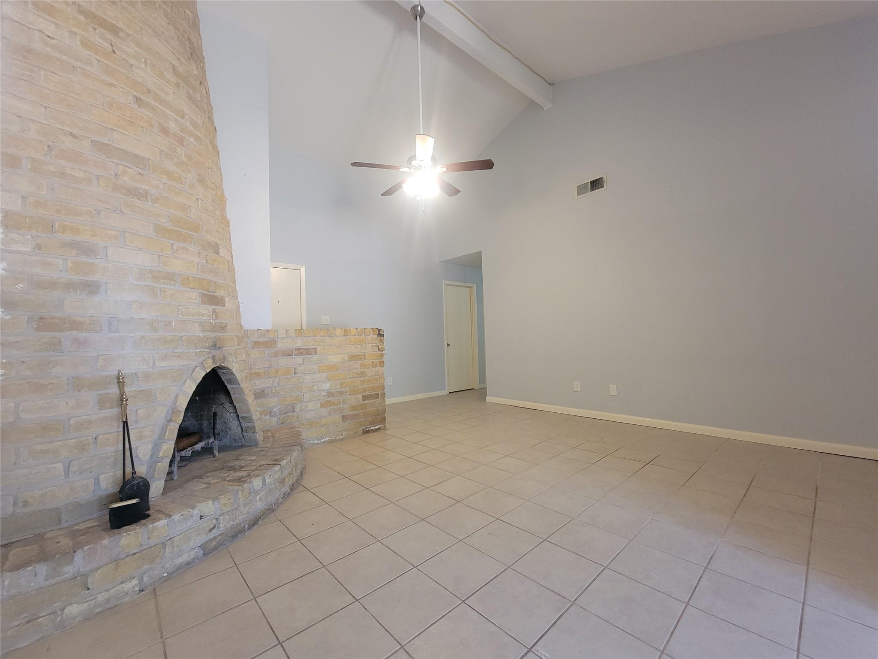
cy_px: 330
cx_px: 439
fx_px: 330
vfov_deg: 89.9
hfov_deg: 106.2
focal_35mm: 13
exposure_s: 1/60
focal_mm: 2.2
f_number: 2.2
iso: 400
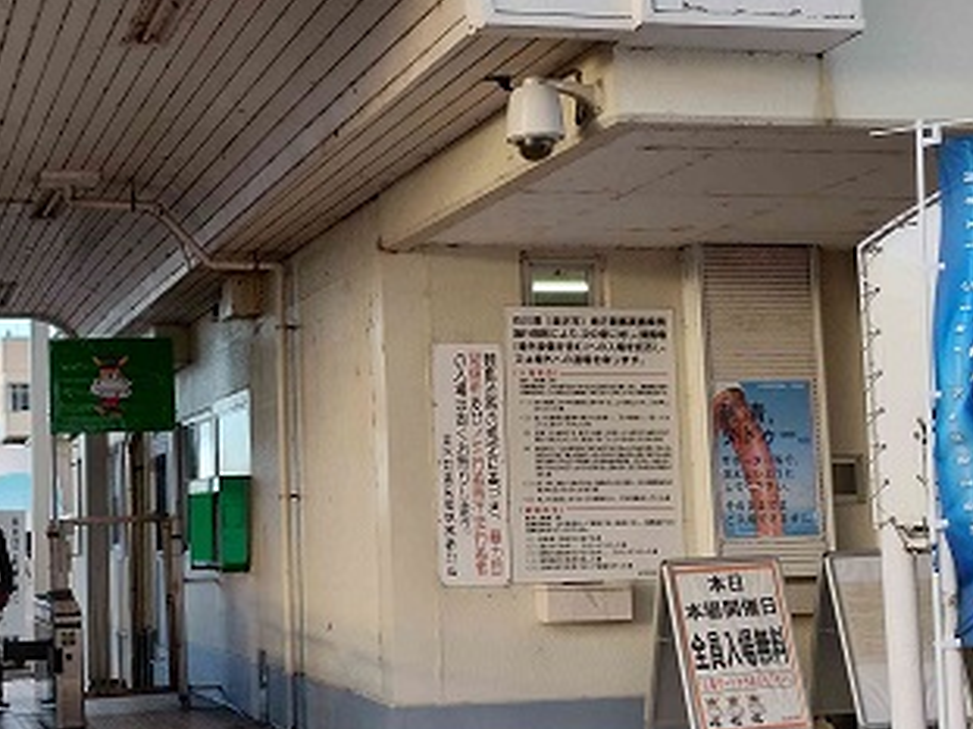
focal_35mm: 54
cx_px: 169
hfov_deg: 34.3
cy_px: 294
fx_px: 1517
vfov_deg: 27.0
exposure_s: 1/120
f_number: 1.8
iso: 100
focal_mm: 4.27
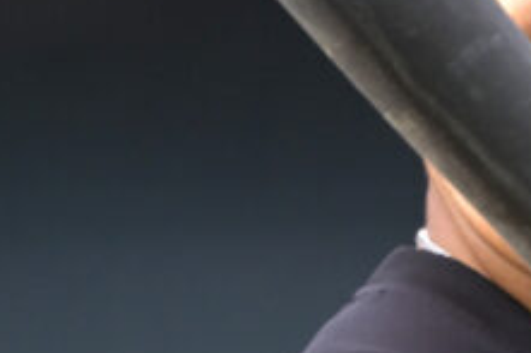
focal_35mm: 2261
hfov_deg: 0.9
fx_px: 33324
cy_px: 563
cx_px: 704
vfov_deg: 0.6
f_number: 2.8
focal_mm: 400
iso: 560
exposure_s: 1/4000
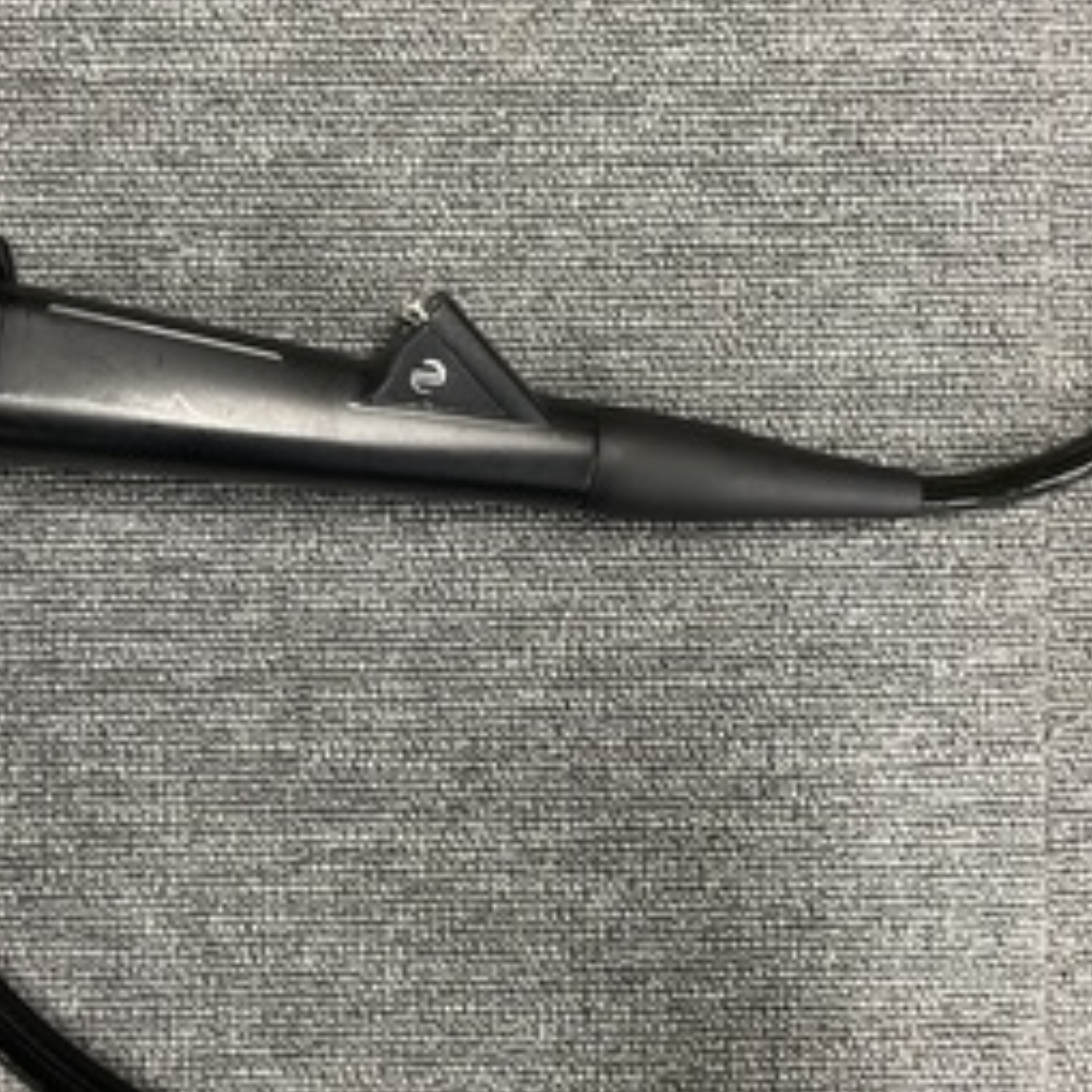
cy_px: 510
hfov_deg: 45.7
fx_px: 1285
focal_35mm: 36
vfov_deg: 46.0
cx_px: 411
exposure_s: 1/60
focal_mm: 4.2
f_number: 1.6
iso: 250
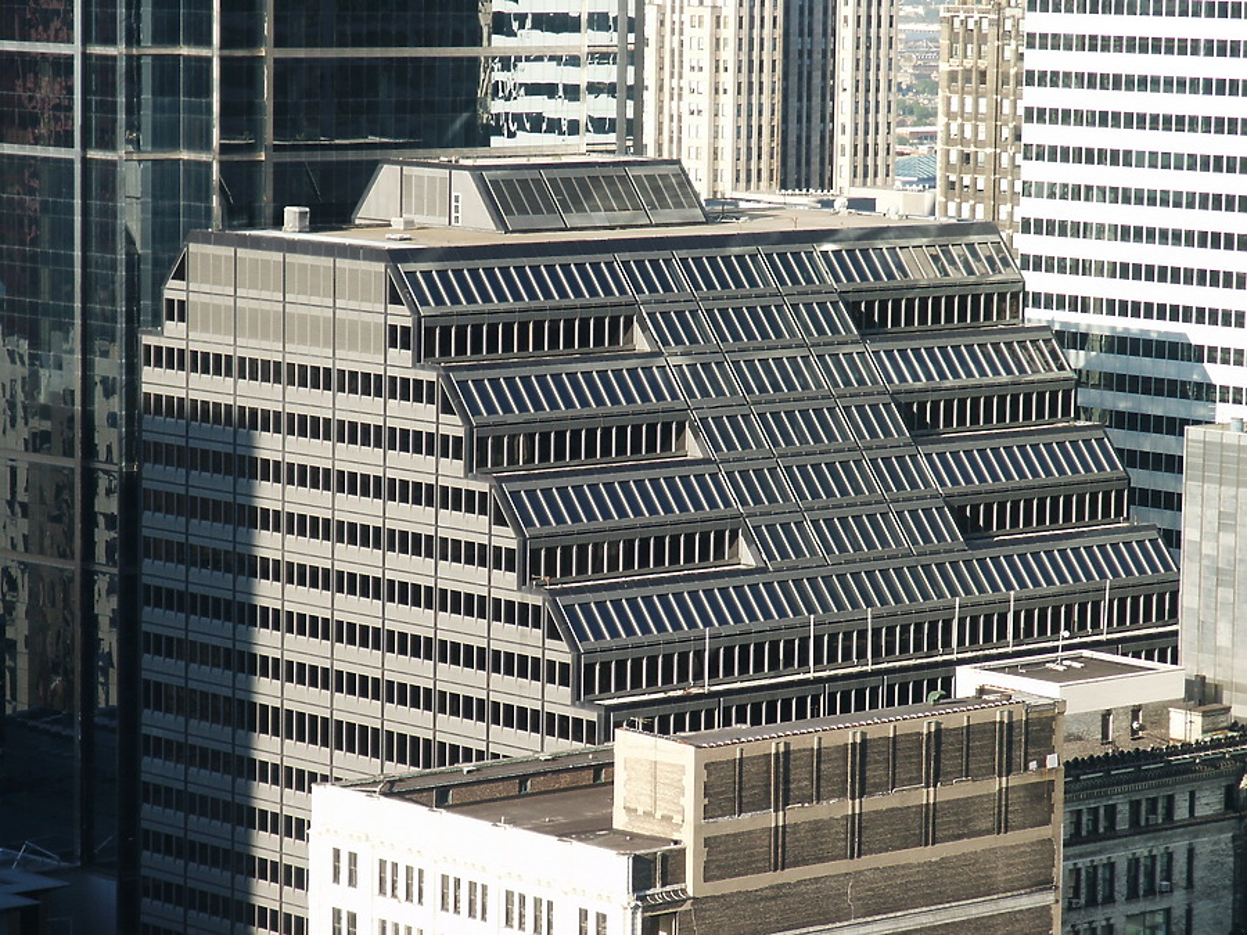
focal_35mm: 137
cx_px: 624
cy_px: 468
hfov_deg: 14.4
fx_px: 4935
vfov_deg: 10.8
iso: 64
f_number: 3.6
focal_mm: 27.9
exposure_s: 1/350
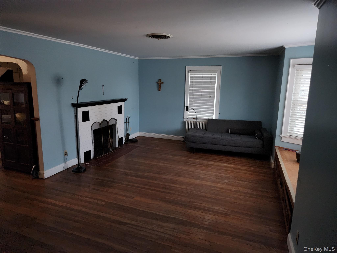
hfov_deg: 73.9
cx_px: 168
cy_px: 126
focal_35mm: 23
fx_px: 224
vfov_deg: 58.9
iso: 1600
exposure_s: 1/24
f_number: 1.8
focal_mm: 5.4
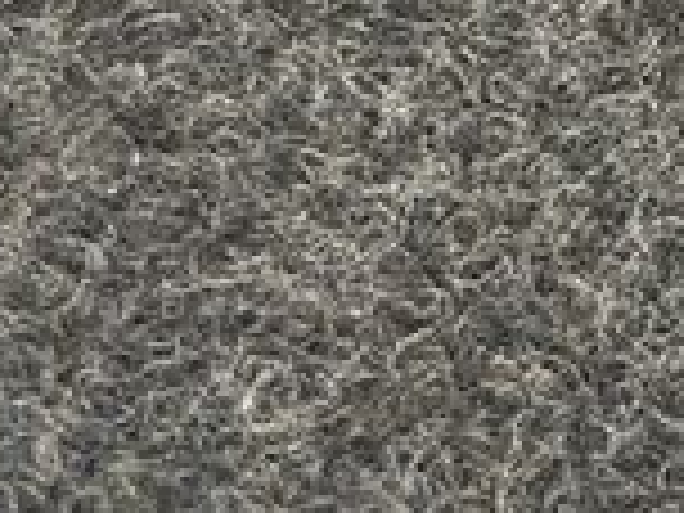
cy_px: -315
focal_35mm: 202
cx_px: 1418
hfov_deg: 9.1
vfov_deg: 7.2
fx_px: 3991
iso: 500
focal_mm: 6.86
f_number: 1.78
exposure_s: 1/40
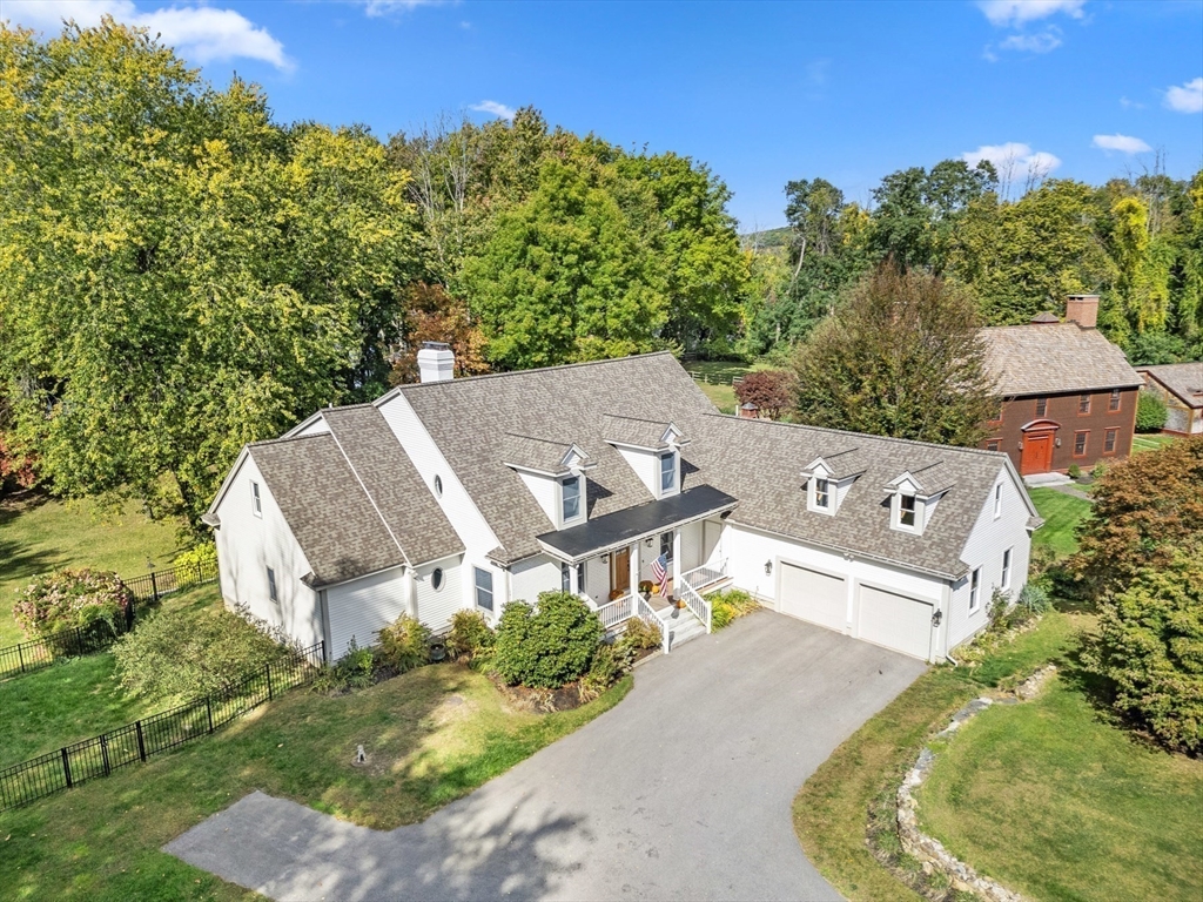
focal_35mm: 24
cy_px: 451
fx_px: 834
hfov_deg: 71.6
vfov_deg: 56.8
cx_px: 602
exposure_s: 1/4000
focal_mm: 6.72
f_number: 1.7
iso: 100
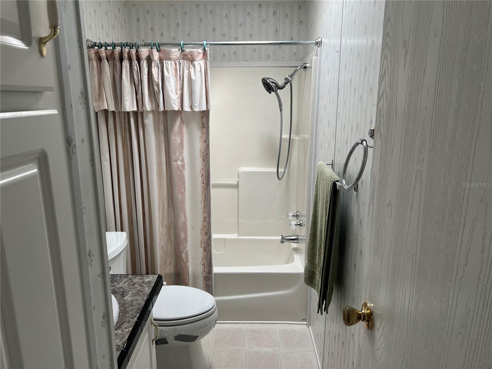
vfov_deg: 53.1
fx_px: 370
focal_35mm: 26
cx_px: 246
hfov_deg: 67.3
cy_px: 184
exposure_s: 1/121
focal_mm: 5.7
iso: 64
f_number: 1.5
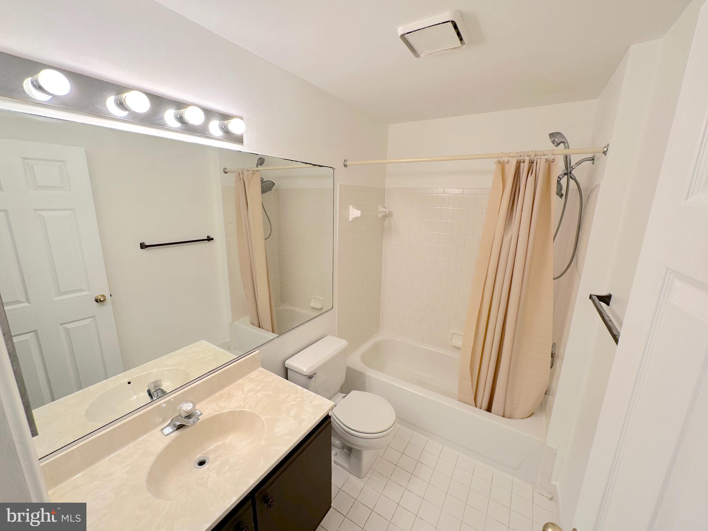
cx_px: 354
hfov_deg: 102.1
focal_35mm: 14
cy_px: 266
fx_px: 286
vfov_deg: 85.7
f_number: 2.2
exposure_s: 1/120
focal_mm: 2.22
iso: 80
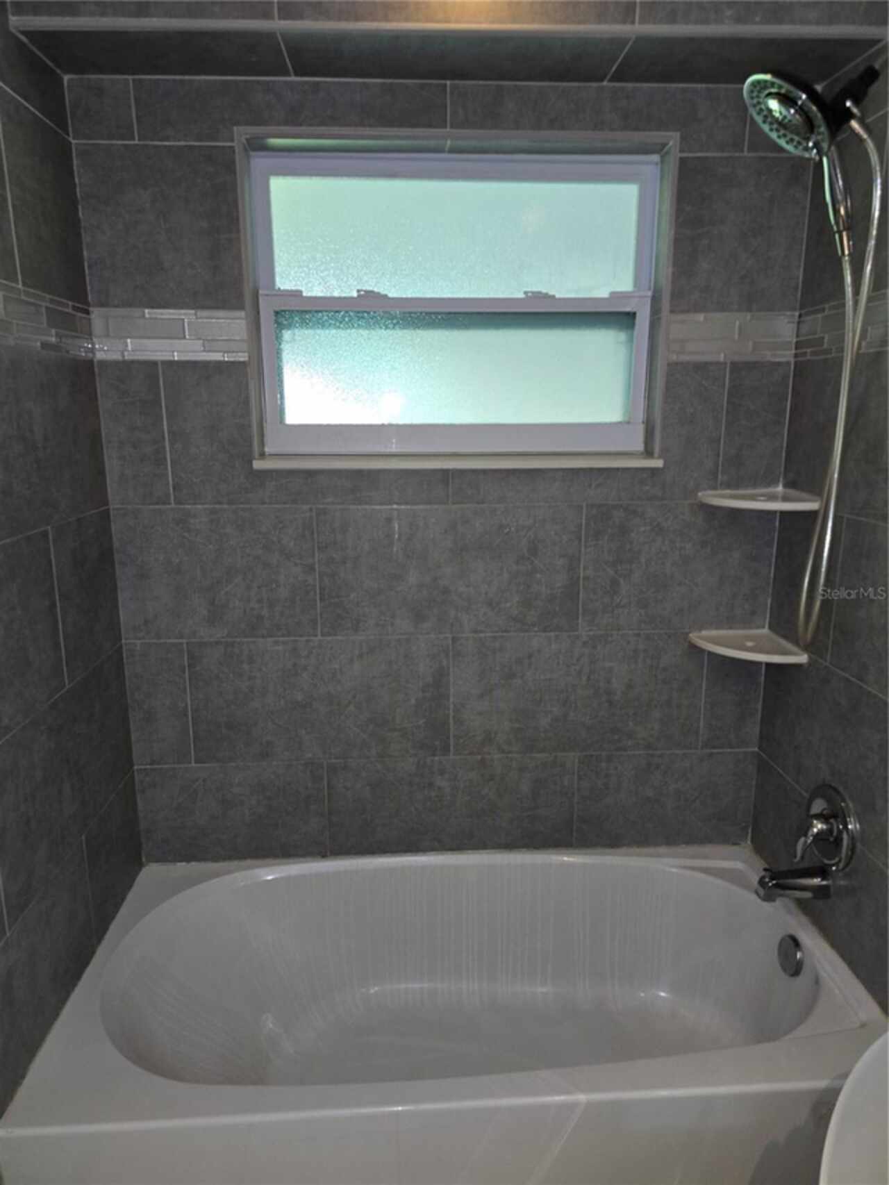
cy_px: 592
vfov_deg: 73.9
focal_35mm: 23
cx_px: 444
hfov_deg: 58.9
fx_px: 787
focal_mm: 6.3
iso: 100
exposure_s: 1/30
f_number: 1.7
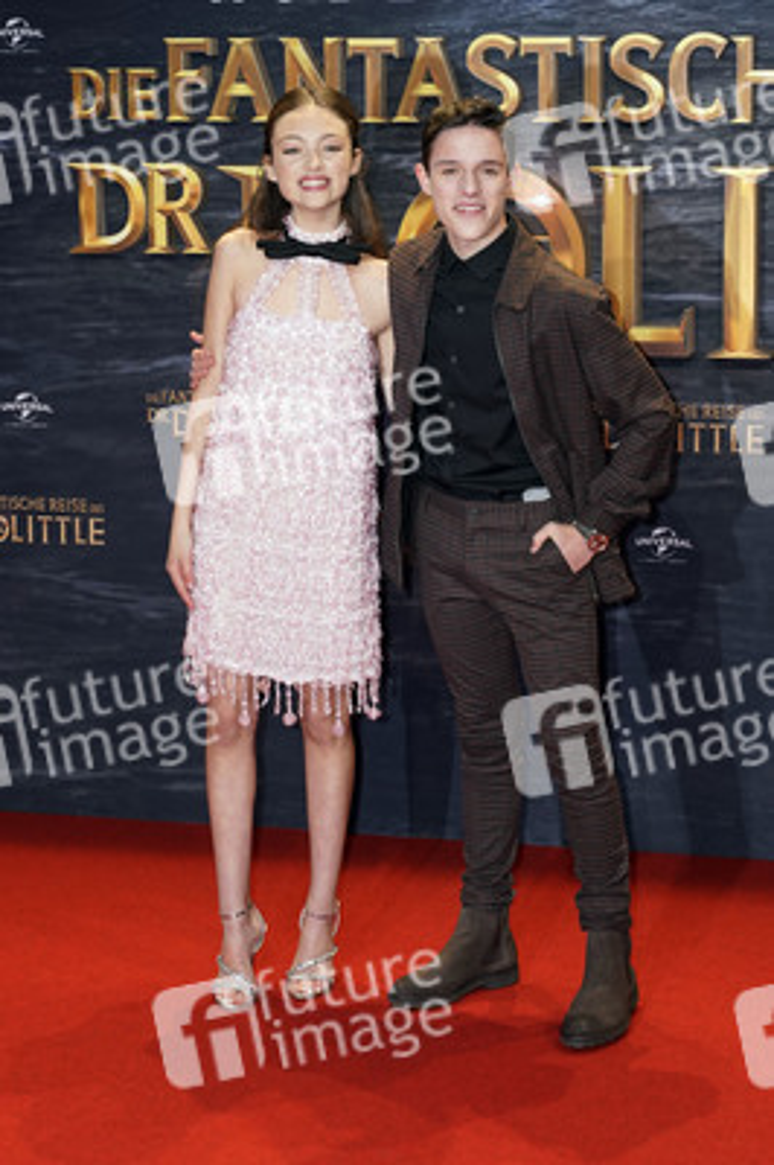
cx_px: 387
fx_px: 2423
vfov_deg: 27.0
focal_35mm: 75
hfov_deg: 18.2
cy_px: 582
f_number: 6.3
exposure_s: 1/160
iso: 1250
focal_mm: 75
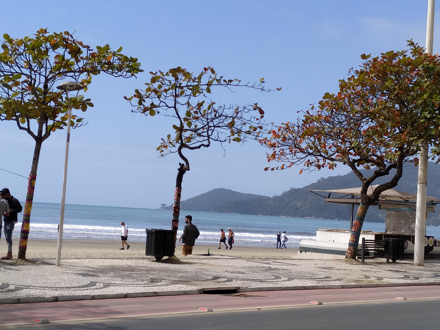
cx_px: 220
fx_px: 305
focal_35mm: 24
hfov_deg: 71.6
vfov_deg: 56.8
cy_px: 165
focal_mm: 3.94
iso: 100
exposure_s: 1/2479
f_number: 1.9
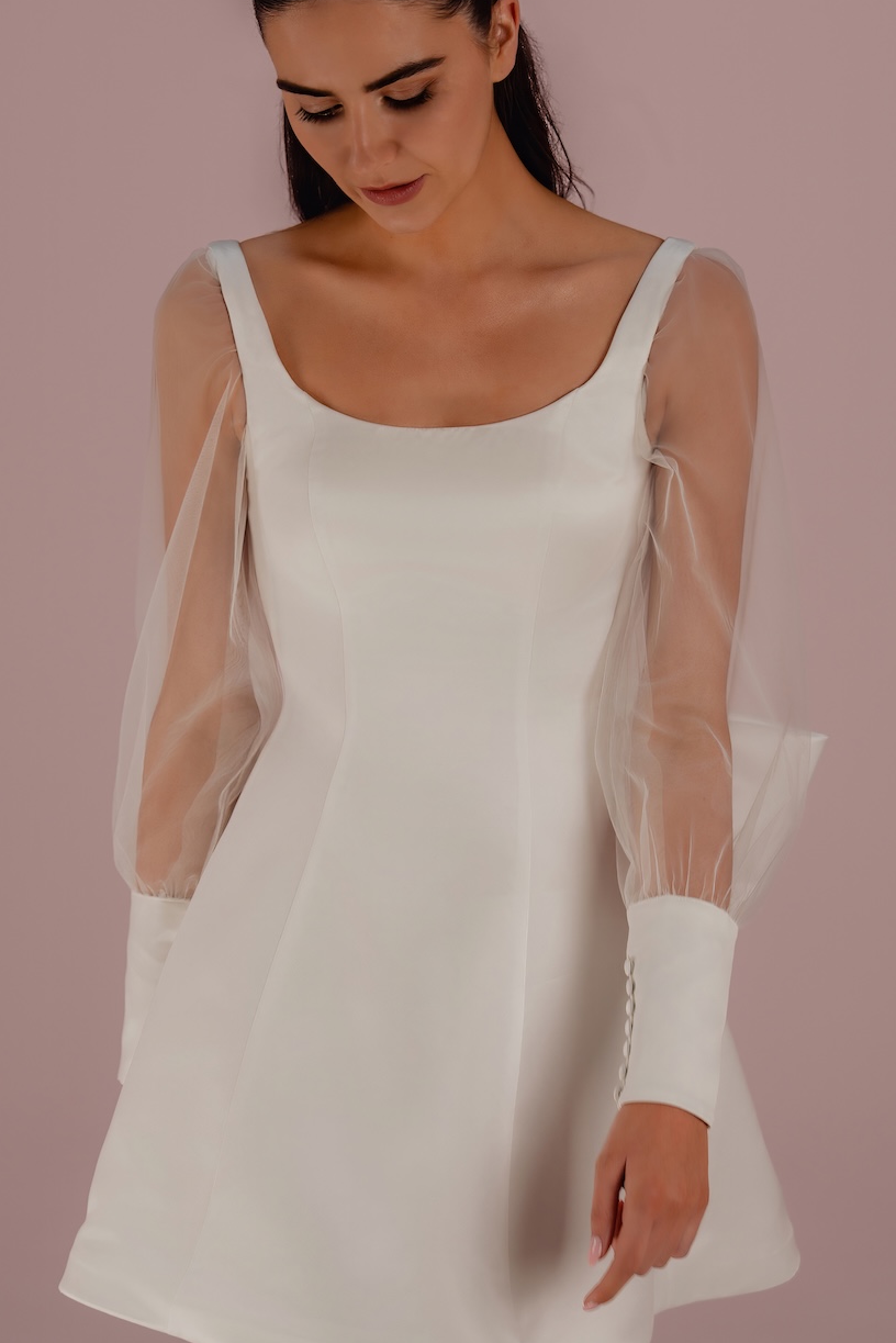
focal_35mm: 103
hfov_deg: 13.3
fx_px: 3843
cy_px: 708
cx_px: 423
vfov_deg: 19.8
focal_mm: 70
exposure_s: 1/250
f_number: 2.8
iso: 100
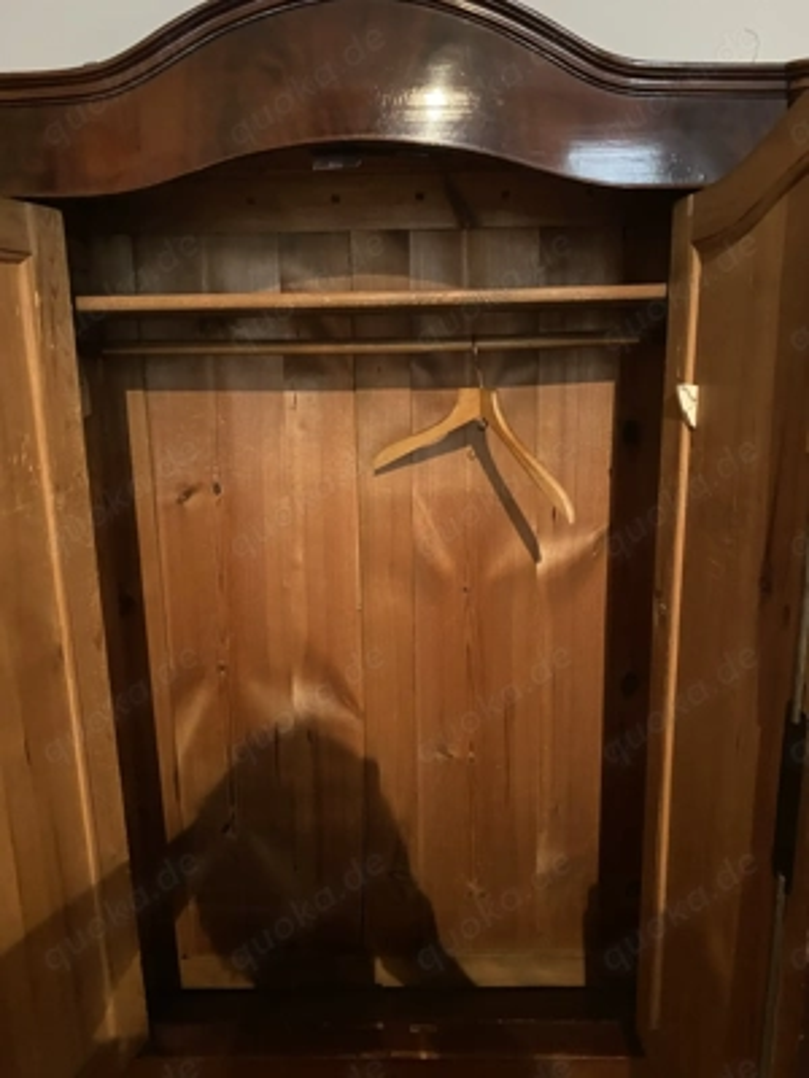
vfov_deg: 67.3
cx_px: 404
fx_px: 810
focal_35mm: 26
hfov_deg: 53.1
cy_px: 539
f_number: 1.8
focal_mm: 4.25
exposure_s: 1/25
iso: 1000
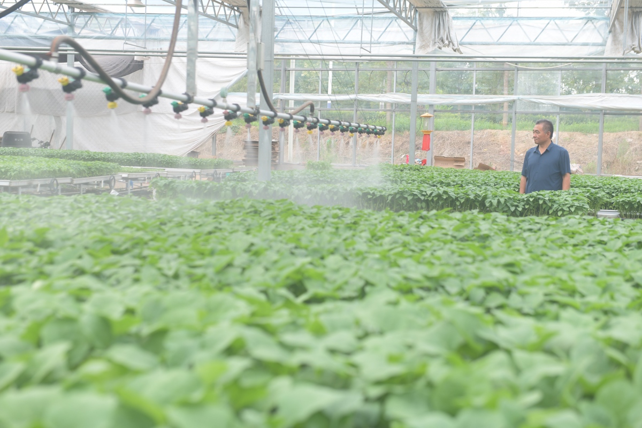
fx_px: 1106
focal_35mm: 62
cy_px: 214
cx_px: 321
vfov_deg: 21.9
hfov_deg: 32.4
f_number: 5.6
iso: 200
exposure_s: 1/100
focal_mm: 62
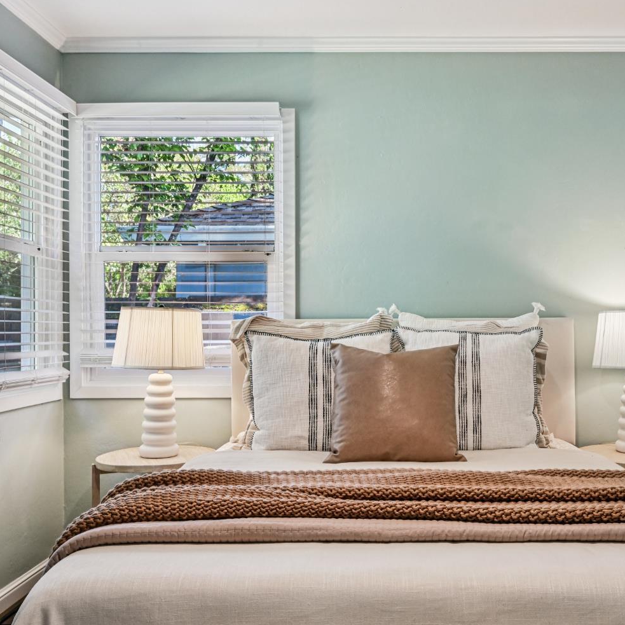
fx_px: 728
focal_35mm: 36
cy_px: 315
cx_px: 415
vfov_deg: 46.5
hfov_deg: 45.8
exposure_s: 1/50
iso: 1600
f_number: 13
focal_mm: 27.5
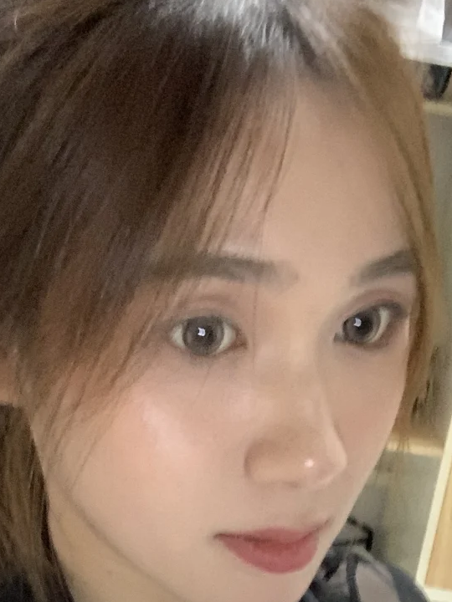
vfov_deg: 28.7
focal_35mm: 64
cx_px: 208
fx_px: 1114
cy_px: 580
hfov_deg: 22.9
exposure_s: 1/20
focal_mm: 2.87
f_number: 2.2
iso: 500
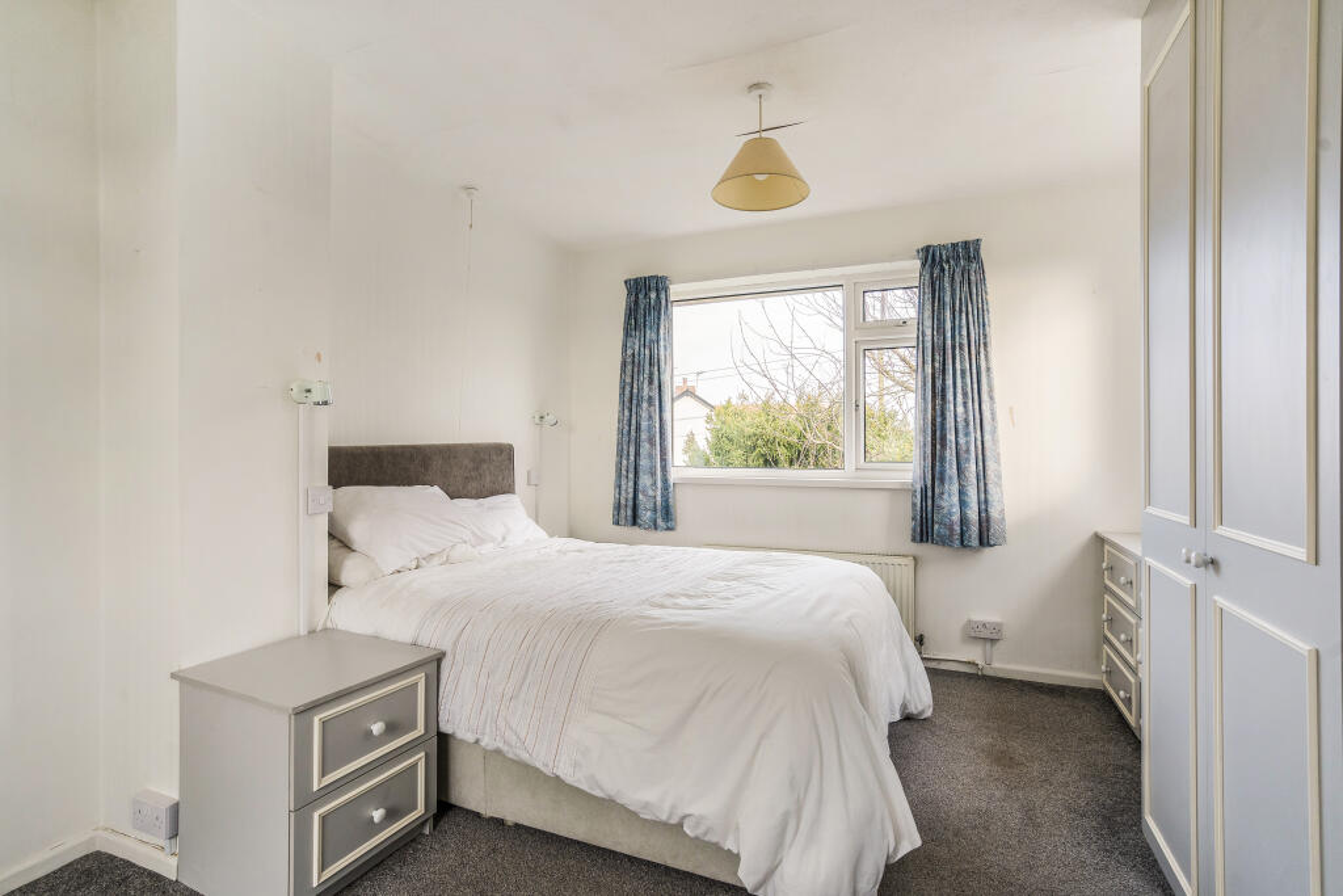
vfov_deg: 73.8
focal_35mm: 16
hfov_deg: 96.7
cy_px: 448
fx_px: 597
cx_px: 672
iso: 640
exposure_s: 1/30
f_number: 8
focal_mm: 16
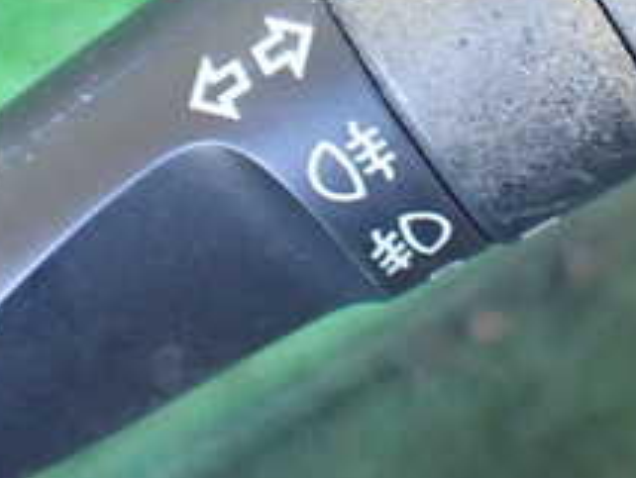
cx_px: 514
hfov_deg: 22.9
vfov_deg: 16.7
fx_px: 1545
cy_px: -137
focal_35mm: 84
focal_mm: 5.4
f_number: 2.3
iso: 800
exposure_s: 1/60
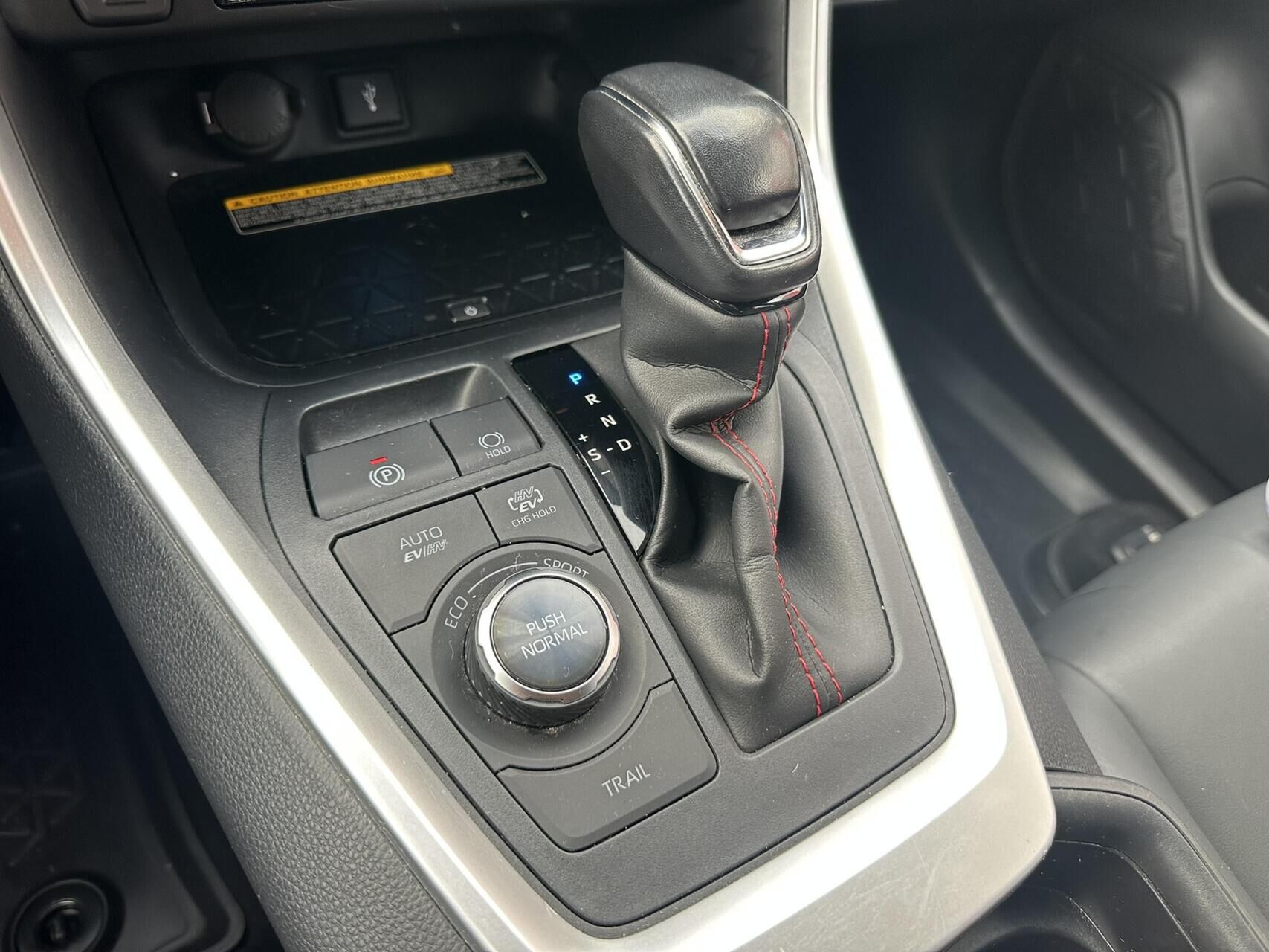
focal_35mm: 24
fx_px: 880
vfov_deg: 56.8
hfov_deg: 71.6
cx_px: 634
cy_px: 476
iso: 160
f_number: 1.78
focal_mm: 6.86
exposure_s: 1/100
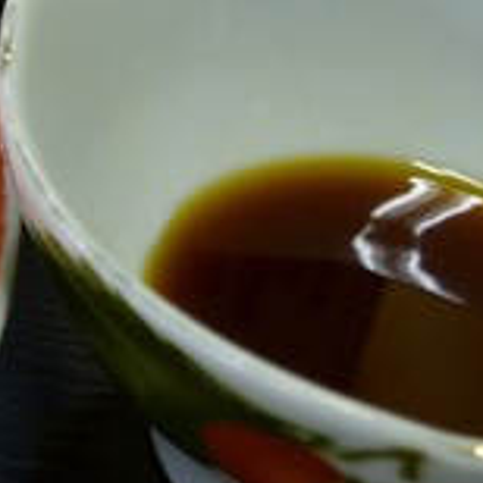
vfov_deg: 8.4
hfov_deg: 8.1
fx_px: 3306
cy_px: 238
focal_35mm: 209
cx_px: -401
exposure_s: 1/13
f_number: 4.2
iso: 200
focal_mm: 29
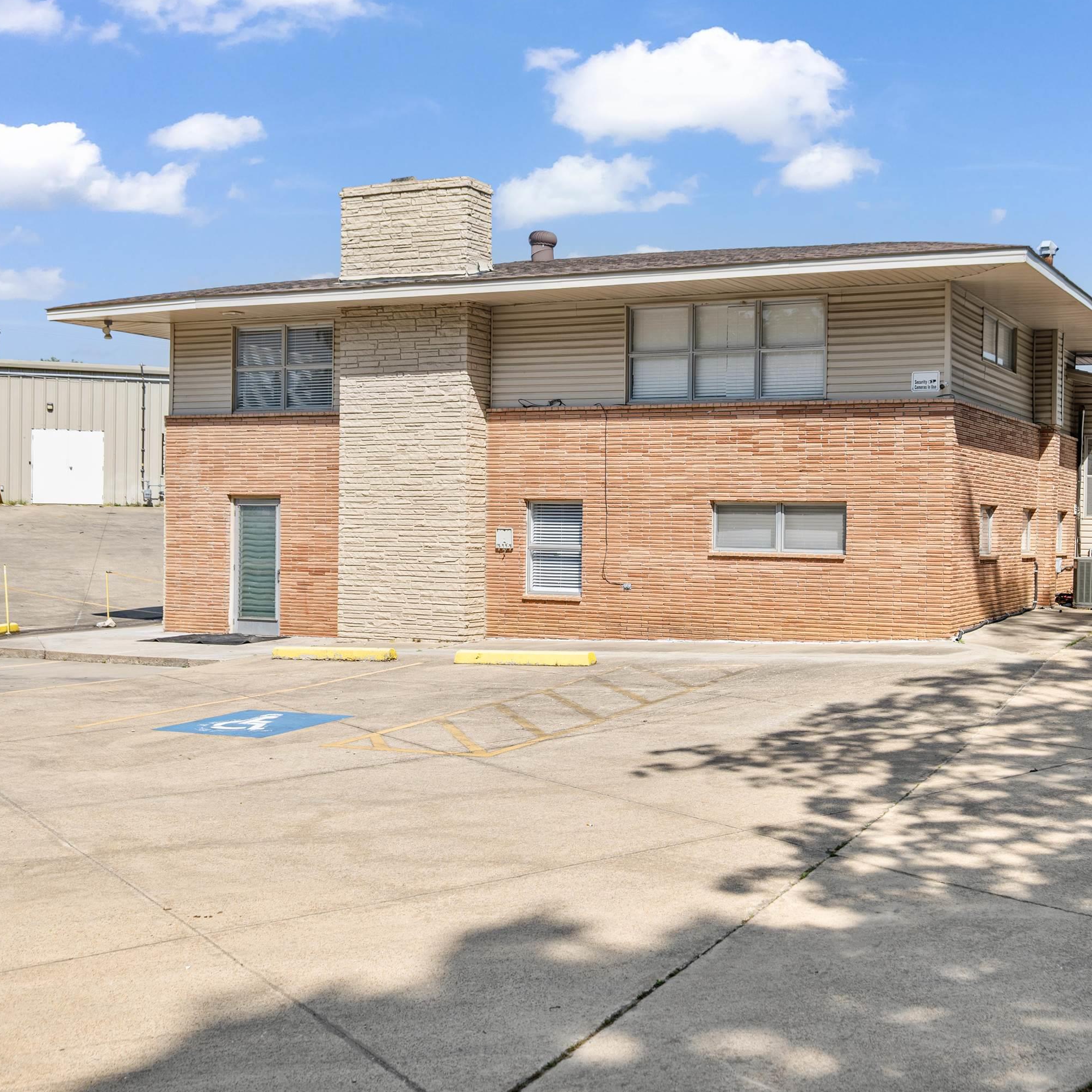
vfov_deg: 42.8
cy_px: 550
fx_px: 1392
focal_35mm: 39
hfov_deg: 42.0
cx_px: 771
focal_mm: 30
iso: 100
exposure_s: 1/80
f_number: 7.1
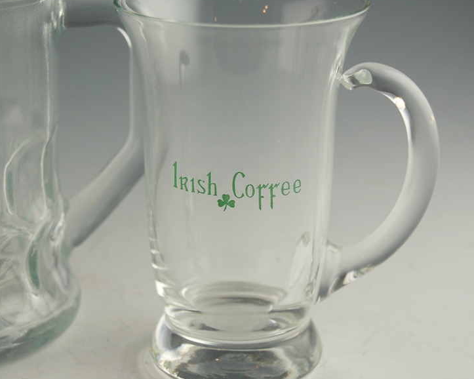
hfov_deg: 19.8
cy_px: 187
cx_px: 229
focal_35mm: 97
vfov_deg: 15.9
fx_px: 1355
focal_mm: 55
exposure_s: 1/125
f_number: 5.6
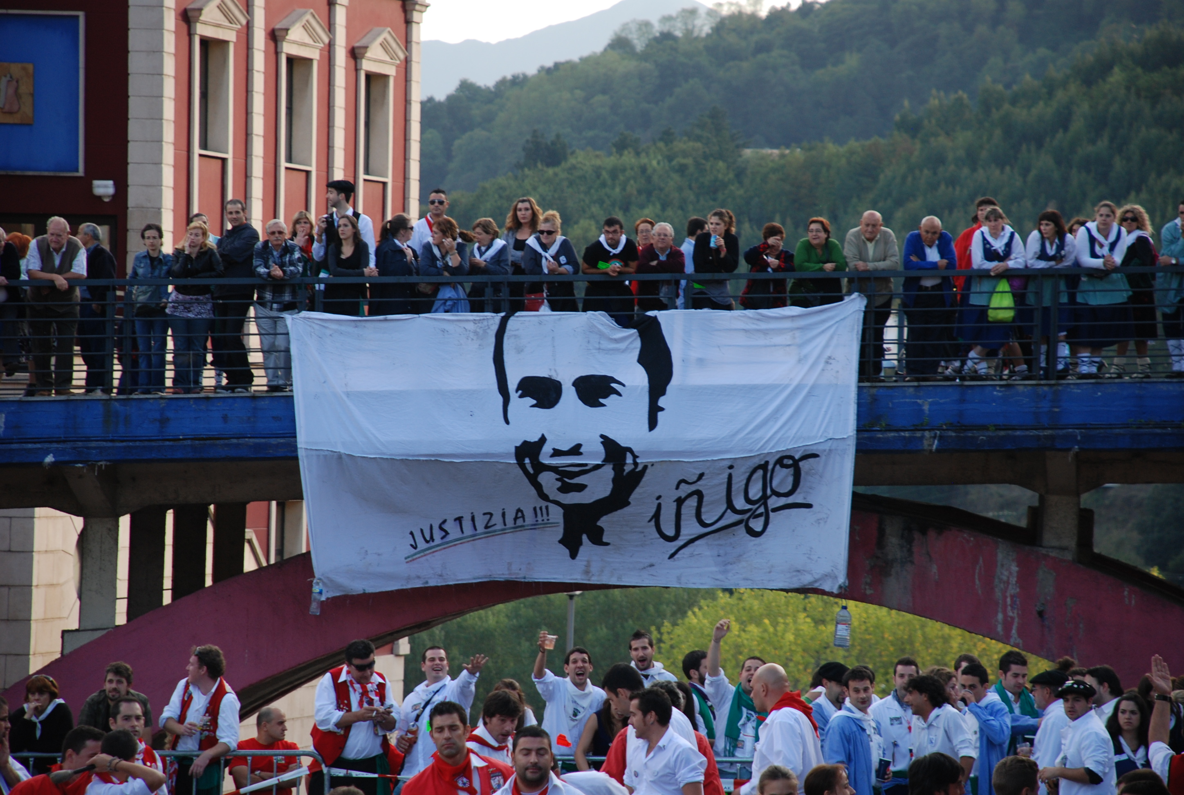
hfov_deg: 10.1
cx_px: 592
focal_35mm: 202
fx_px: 6674
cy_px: 398
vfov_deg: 6.8
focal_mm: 135
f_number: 5.6
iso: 220
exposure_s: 1/125
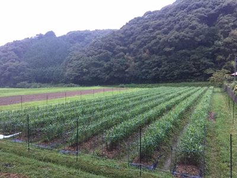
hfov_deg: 61.7
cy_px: 89
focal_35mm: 29
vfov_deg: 48.2
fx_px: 199
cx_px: 118
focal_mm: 4.15
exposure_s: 1/30
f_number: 2.2
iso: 200
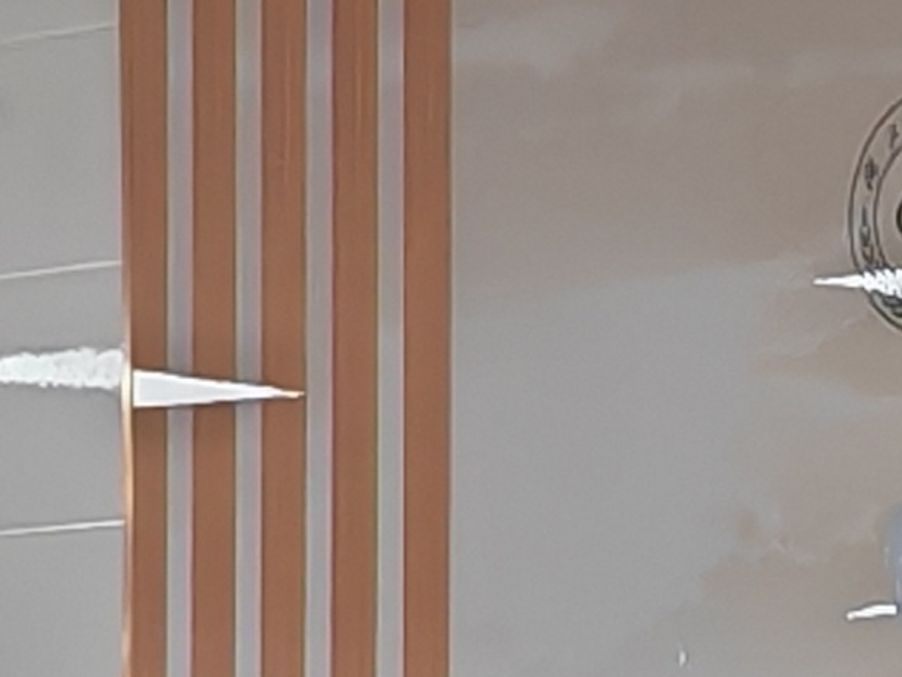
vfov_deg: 4.8
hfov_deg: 6.4
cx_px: 728
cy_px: 702
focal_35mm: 308
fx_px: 8026
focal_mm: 5.52
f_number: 1.95
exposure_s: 1/100
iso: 80
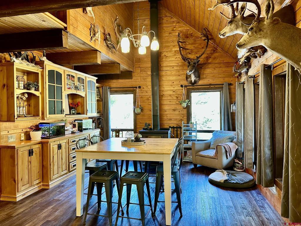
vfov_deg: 56.8
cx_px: 150
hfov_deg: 71.6
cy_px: 113
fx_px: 209
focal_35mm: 24
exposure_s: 1/60
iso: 200
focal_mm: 6.86
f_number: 1.78
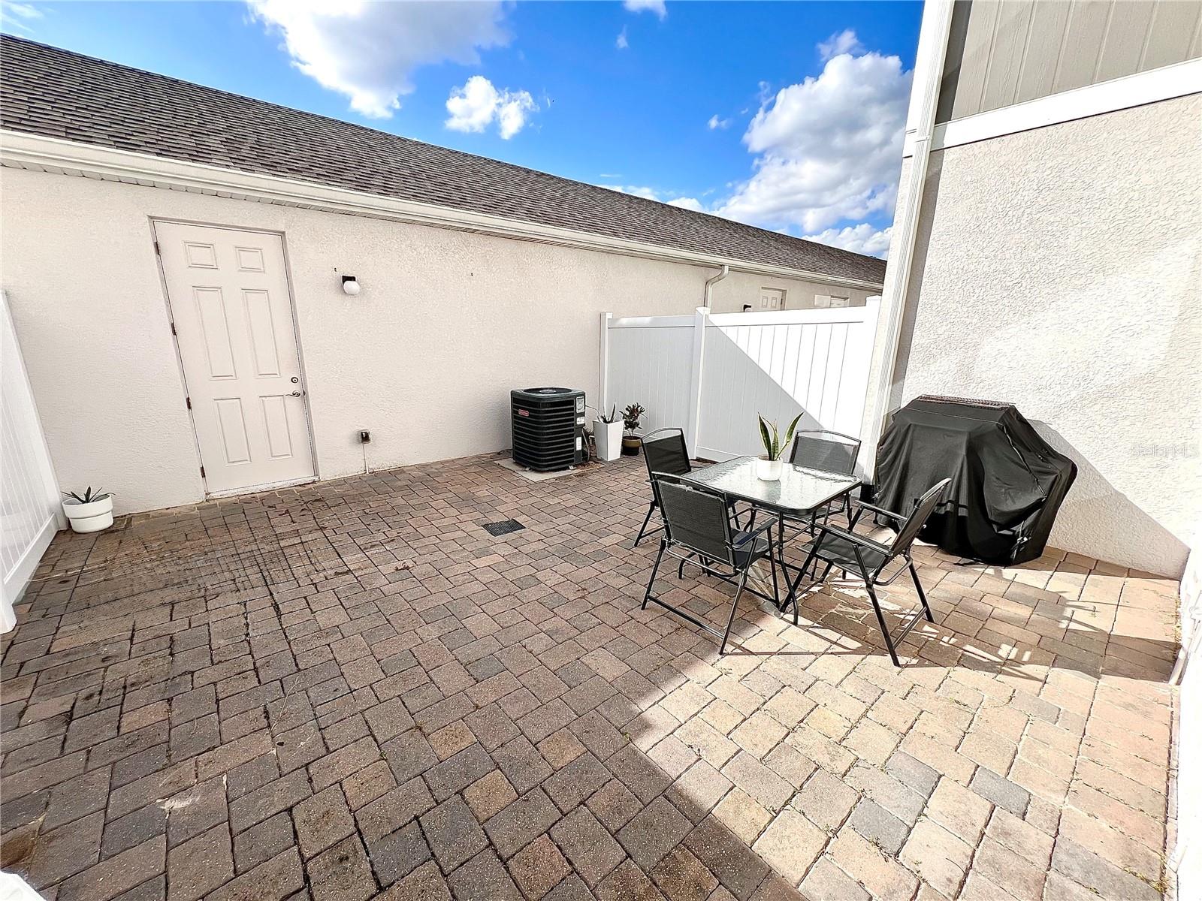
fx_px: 451
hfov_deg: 106.2
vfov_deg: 89.9
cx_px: 601
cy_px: 450
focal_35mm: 13
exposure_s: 1/1277
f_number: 1.8
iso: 32
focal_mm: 1.57
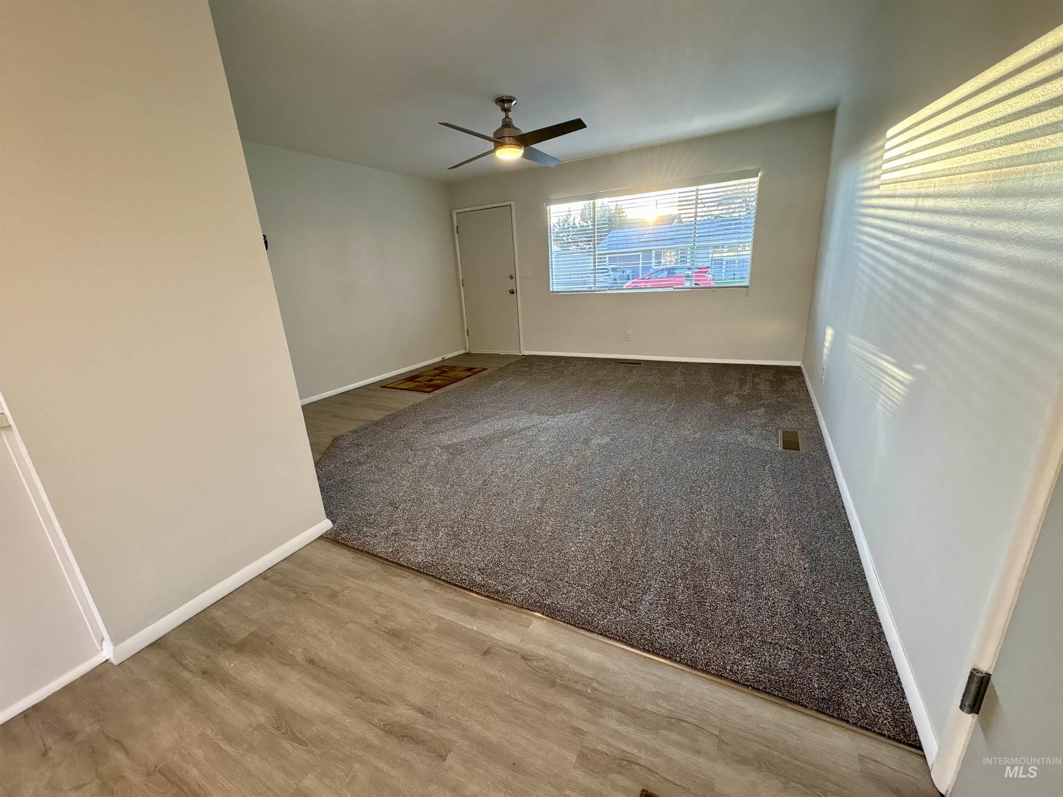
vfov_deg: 85.7
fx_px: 430
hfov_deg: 102.1
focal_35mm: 14
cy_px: 398
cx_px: 532
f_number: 2.2
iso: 250
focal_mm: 2.22
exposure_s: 1/120
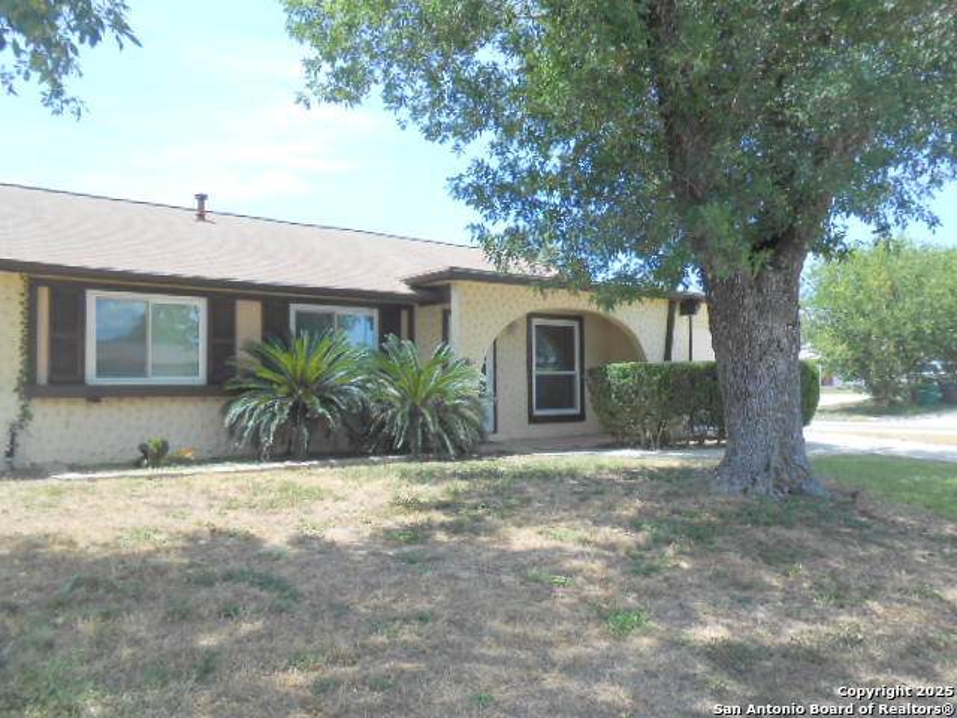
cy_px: 359
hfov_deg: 67.3
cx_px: 478
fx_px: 719
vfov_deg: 53.1
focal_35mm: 26
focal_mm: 4.6
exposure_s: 1/320
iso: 80
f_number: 3.5
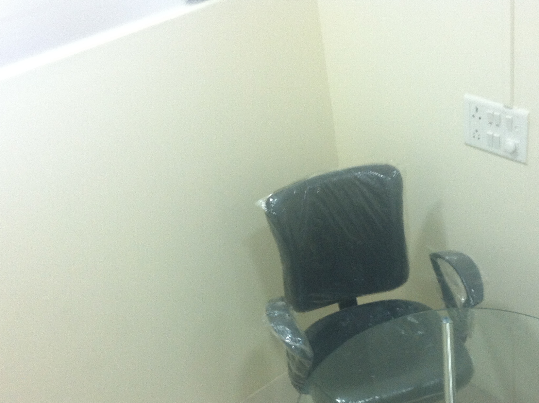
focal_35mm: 55
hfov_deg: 34.9
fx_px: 855
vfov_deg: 26.2
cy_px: 298
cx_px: 325
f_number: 2.8
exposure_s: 1/17
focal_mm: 3.85
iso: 100
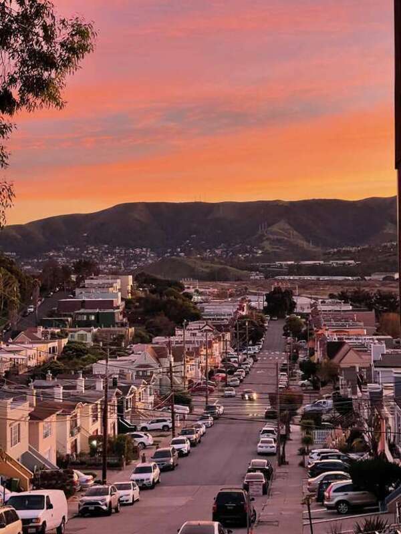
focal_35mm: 64
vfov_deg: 30.3
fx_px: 989
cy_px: 267
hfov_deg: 22.9
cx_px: 200
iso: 200
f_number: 2.2
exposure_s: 1/86
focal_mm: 7.5
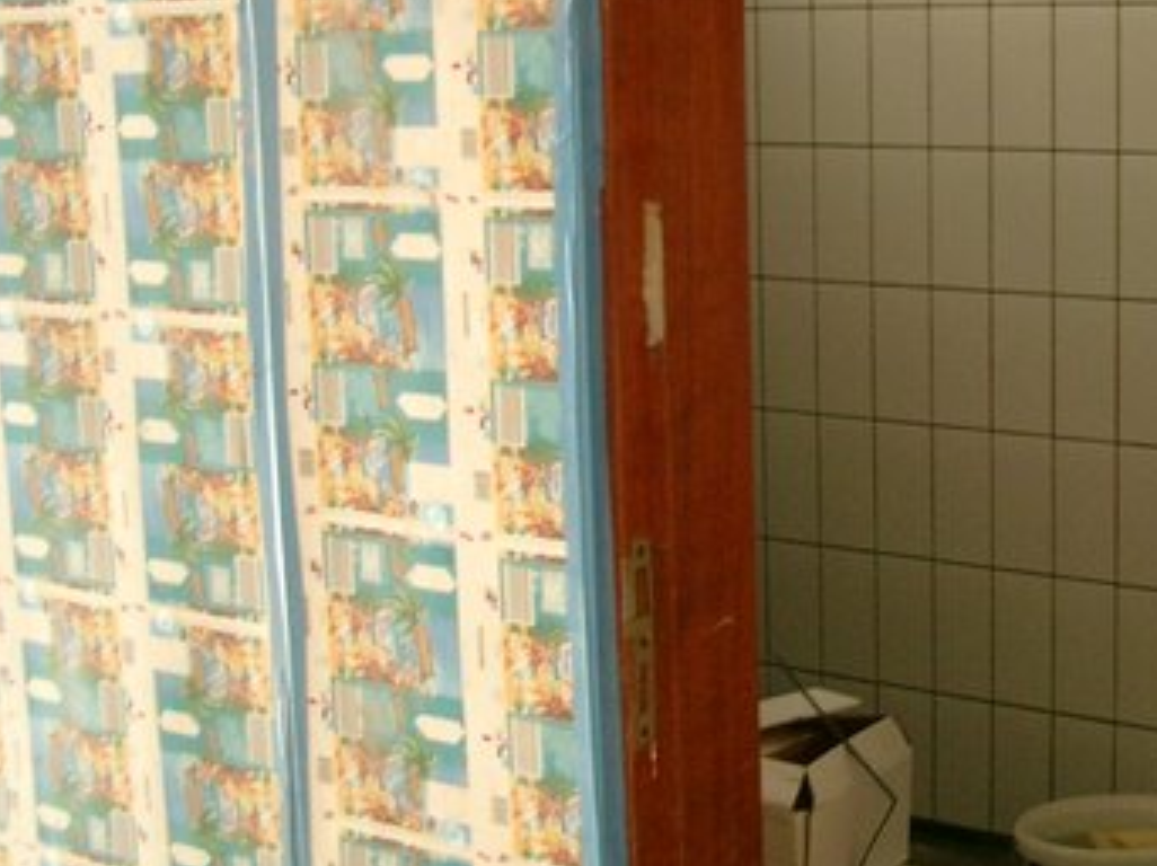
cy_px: 413
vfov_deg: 22.6
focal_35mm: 65
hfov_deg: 29.1
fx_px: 2171
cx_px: 947
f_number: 2.6
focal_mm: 7.6
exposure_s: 1/20
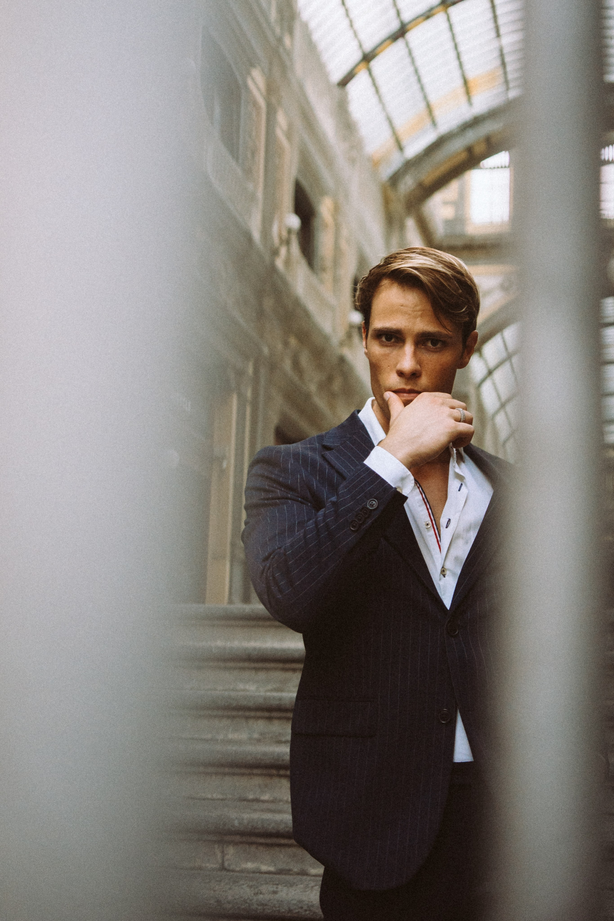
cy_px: 460
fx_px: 895
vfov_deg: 54.4
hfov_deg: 37.9
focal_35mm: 35
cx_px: 307
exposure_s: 1/125
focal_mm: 35
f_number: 2.8
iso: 1250
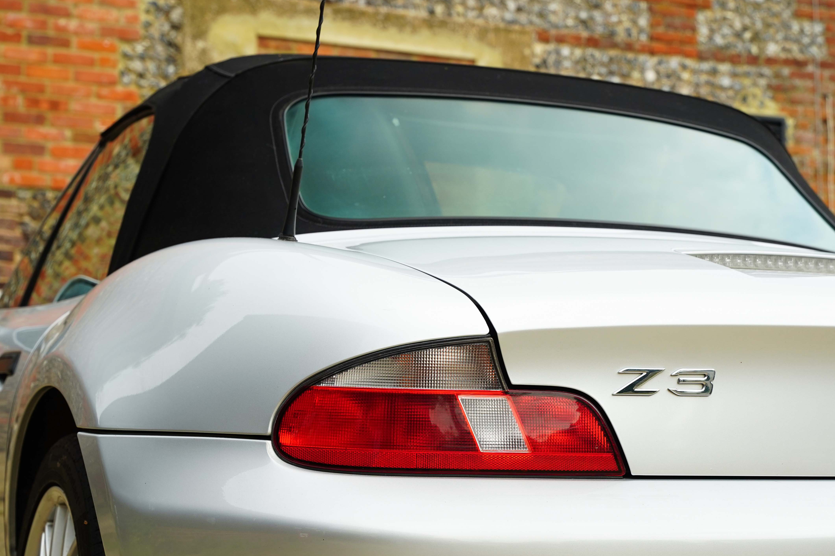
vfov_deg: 18.8
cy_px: 369
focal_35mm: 72
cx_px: 483
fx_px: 1673
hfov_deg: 28.0
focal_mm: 51.1
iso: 250
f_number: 5.6
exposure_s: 1/320
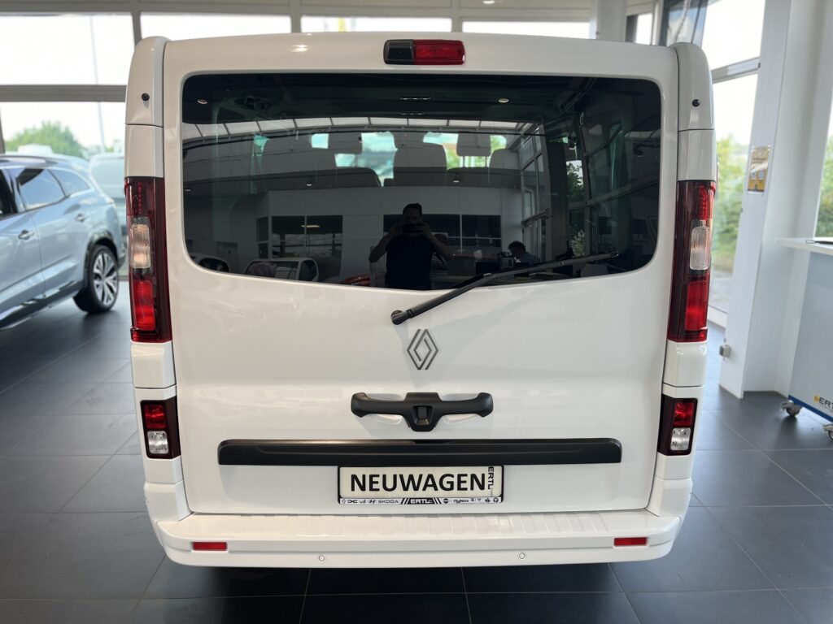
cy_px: 312
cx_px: 416
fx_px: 626
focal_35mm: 26
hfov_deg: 67.3
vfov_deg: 53.1
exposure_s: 1/129
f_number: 1.6
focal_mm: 5.1
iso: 32
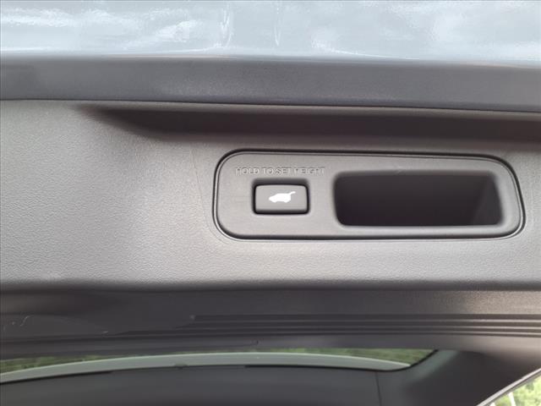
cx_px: 270
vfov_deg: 51.4
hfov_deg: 65.3
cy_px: 203
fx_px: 422
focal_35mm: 27
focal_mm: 3.58
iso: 40
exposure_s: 1/60.2
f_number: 1.9
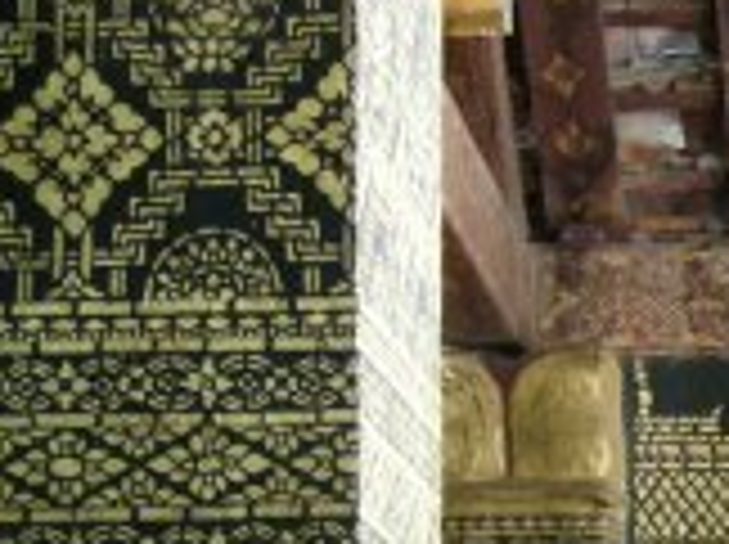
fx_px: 3995
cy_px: 836
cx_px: 1197
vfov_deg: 7.6
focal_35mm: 190
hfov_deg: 10.0
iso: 362
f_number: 3.1
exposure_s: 1/8
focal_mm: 10.1
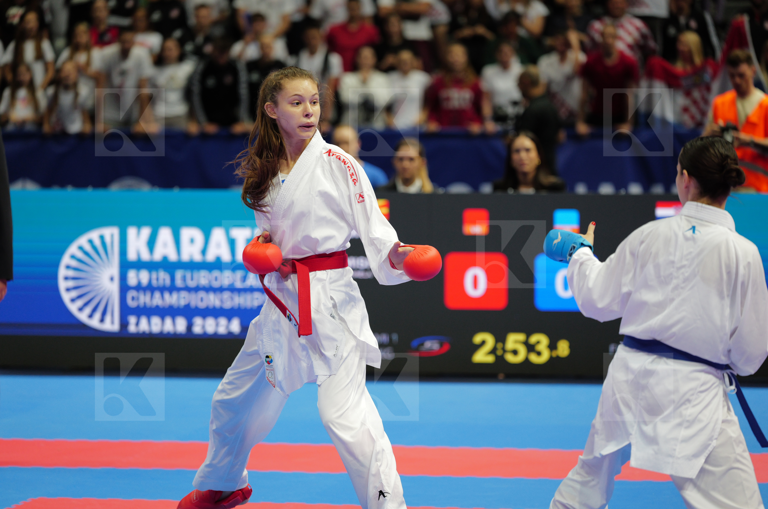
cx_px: 384
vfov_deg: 9.2
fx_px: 3173
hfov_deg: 13.8
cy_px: 254
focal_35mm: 149
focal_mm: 149
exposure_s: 1/1000
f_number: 2.8
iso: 2000
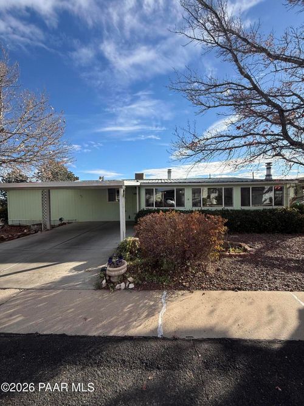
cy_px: 203
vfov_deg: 102.1
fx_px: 164
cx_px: 152
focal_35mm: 14
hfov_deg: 85.7
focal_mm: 2.22
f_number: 2.2
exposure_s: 1/1961
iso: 64
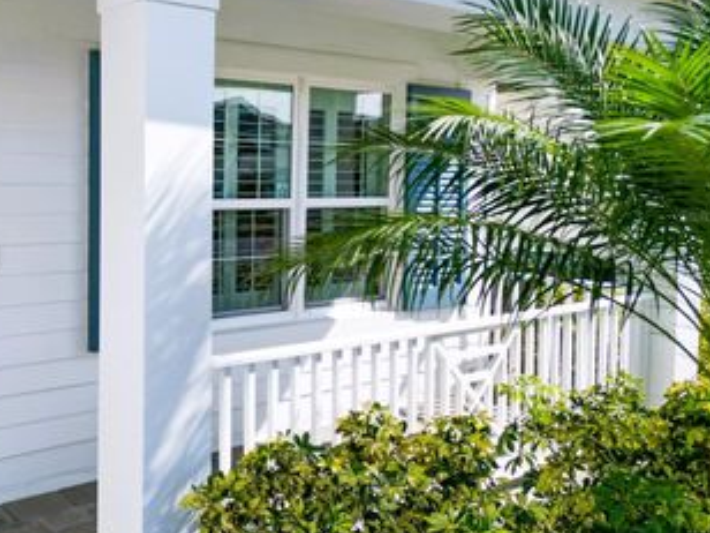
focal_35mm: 39
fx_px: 800
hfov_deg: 46.1
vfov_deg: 36.7
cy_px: 216
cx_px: 173
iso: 200
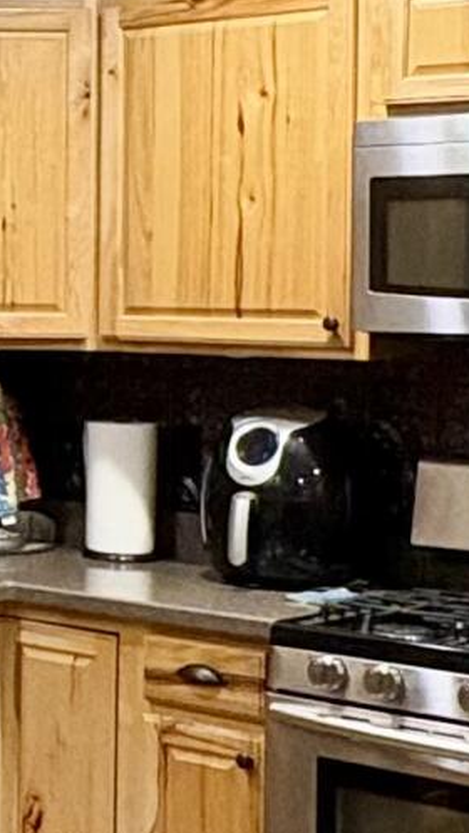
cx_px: -534
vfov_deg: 23.1
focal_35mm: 92
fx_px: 2032
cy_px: 290
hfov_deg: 11.5
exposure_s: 1/60
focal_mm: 2.22
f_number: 2.2
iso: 400
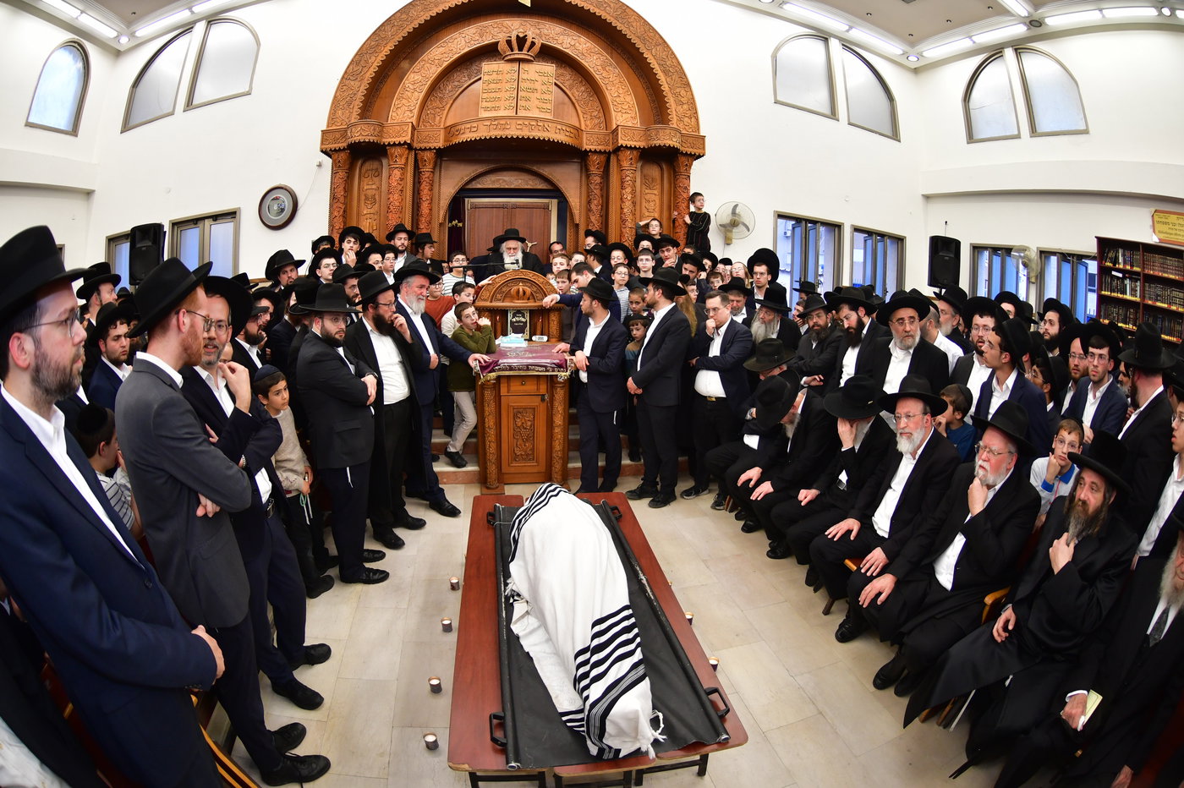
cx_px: 592
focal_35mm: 15
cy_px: 394
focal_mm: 10.5
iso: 800
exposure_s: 1/160
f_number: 5.6
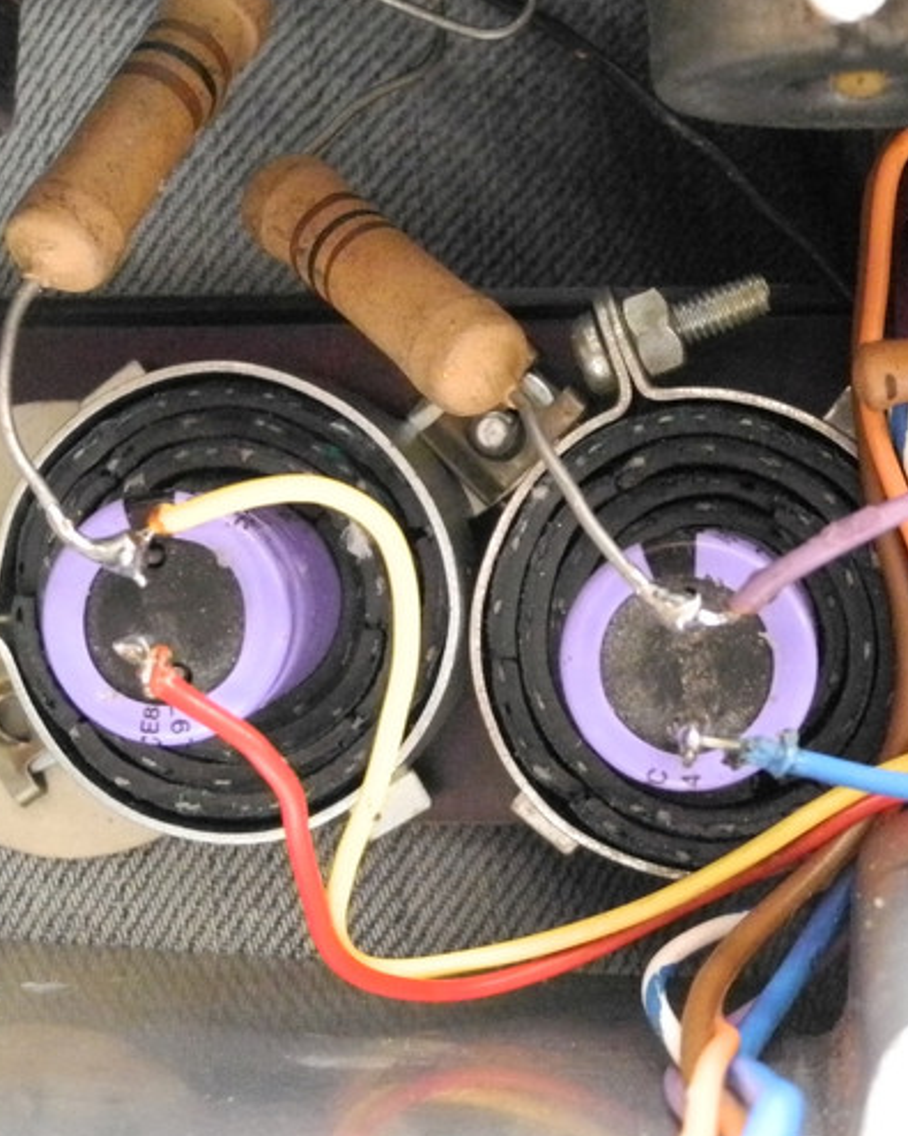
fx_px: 1983
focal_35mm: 59
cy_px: 485
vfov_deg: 31.9
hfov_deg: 25.6
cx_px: 622
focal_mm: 6
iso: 1600
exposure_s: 1/60
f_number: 2.8
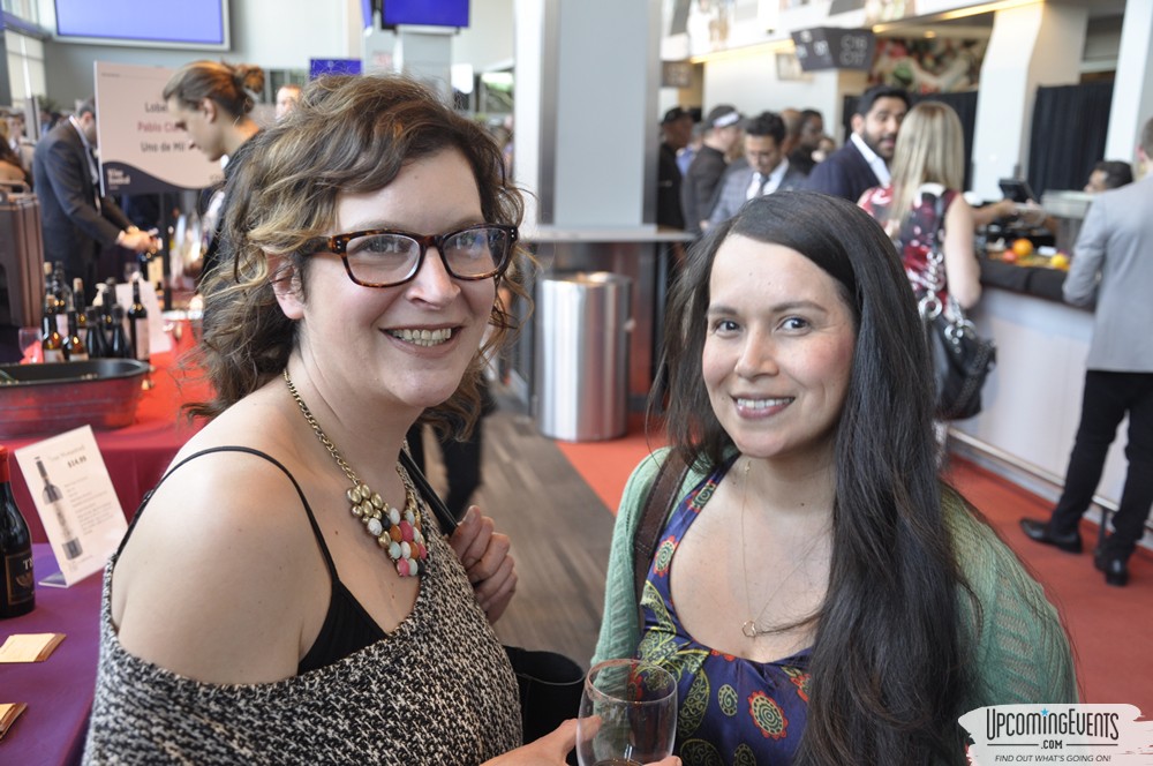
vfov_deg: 35.4
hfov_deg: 51.3
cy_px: 383
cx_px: 576
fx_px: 1199
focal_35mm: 38
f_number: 5
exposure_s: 1/13
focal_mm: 25
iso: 400
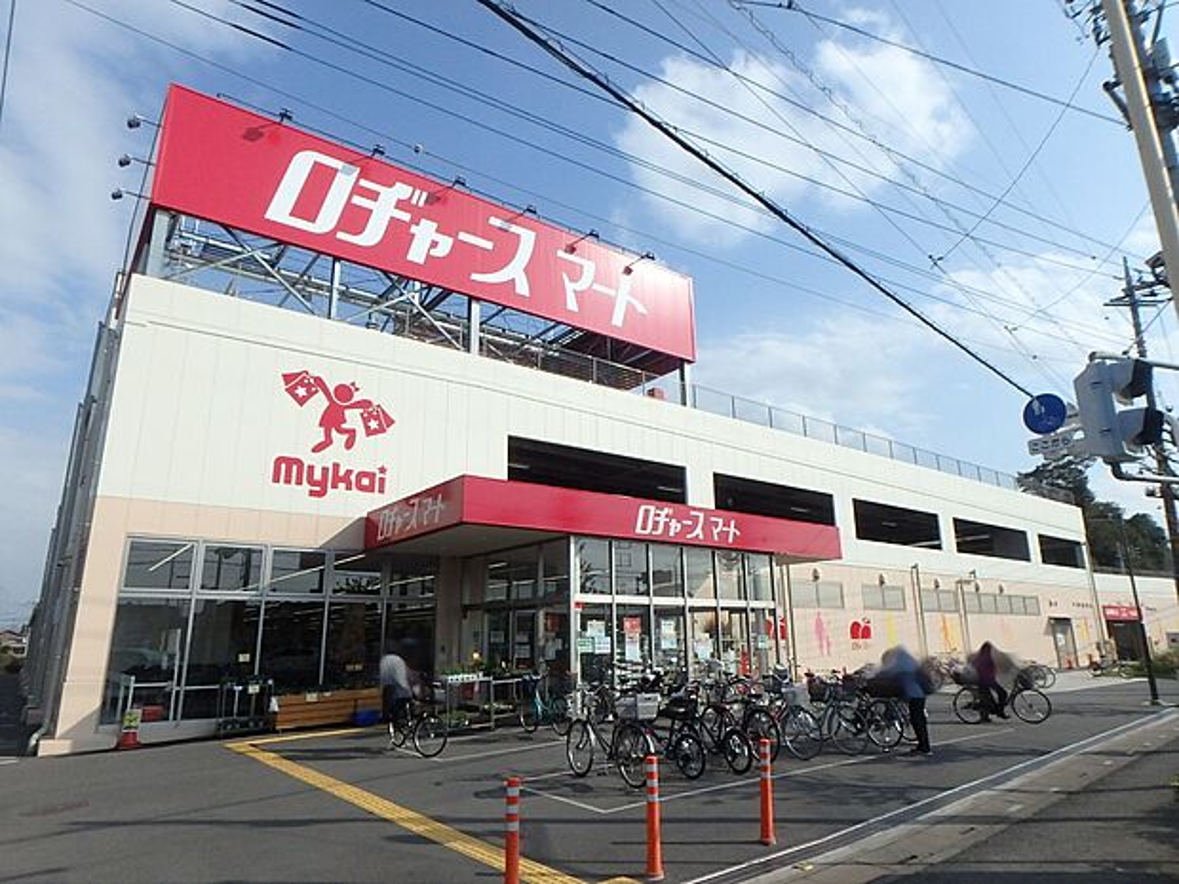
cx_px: 590
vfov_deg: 63.4
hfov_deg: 79.0
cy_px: 442
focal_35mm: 21
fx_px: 715
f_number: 6
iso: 400
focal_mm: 3.7
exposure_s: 1/2000
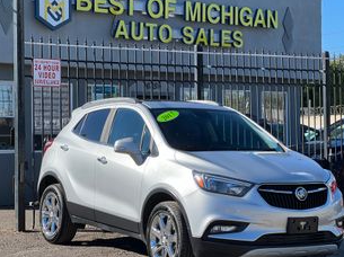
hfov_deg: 21.5
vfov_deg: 16.2
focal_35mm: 91
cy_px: 141
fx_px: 903
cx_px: 201
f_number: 2.8
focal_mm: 9
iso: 32
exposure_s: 1/544
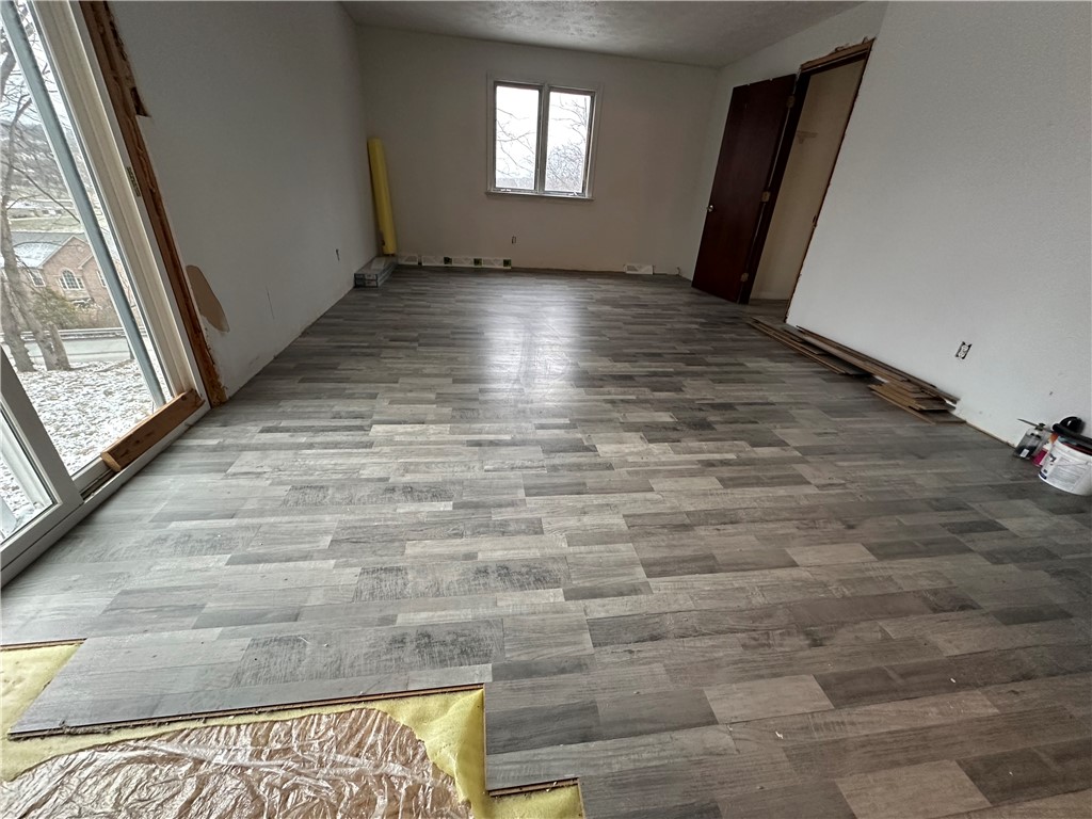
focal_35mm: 14
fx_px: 442
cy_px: 410
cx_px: 546
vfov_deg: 85.7
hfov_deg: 102.1
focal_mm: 2.22
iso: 250
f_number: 2.2
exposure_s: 1/60
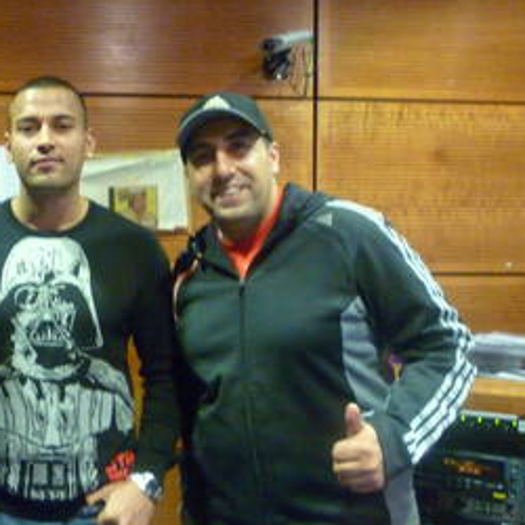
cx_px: 109
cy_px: 291
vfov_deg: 39.1
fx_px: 738
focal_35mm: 43
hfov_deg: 37.8
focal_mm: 5.2
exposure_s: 1/8
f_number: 3.3
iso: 800
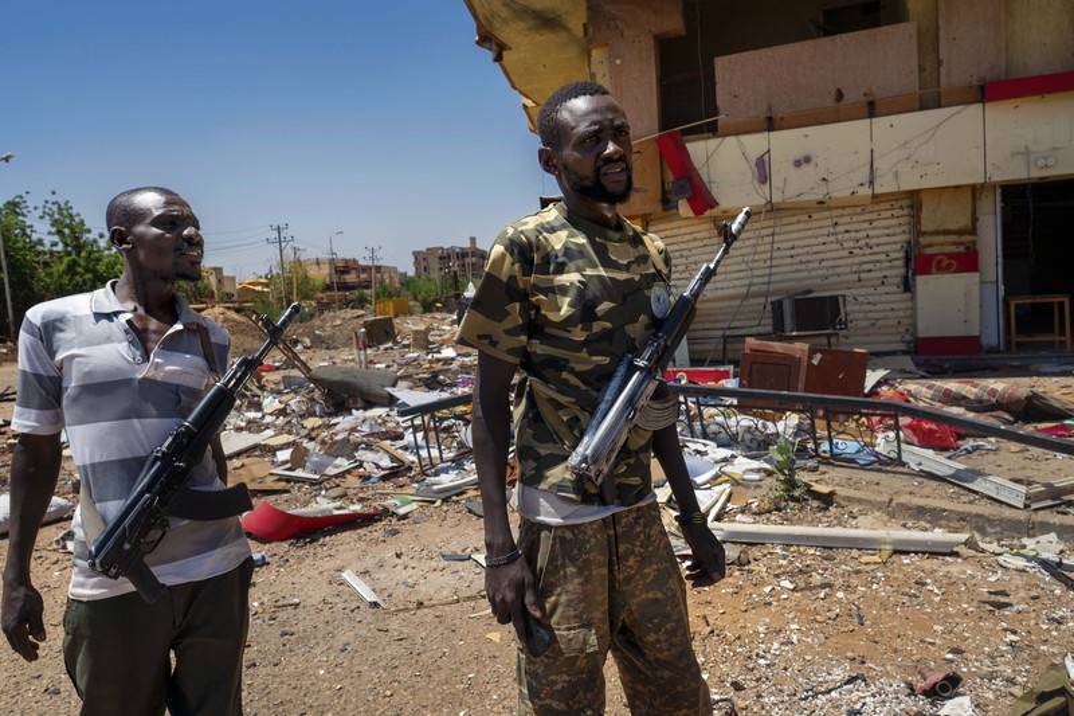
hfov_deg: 73.8
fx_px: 716
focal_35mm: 24
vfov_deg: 53.1
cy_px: 358
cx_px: 537
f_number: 8
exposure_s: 1/640
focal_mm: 24
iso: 50
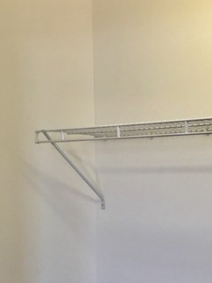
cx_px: 184
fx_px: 564
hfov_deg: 20.9
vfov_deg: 27.0
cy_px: 265
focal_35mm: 69
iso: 25
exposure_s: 1/30
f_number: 2.2
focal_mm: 4.15
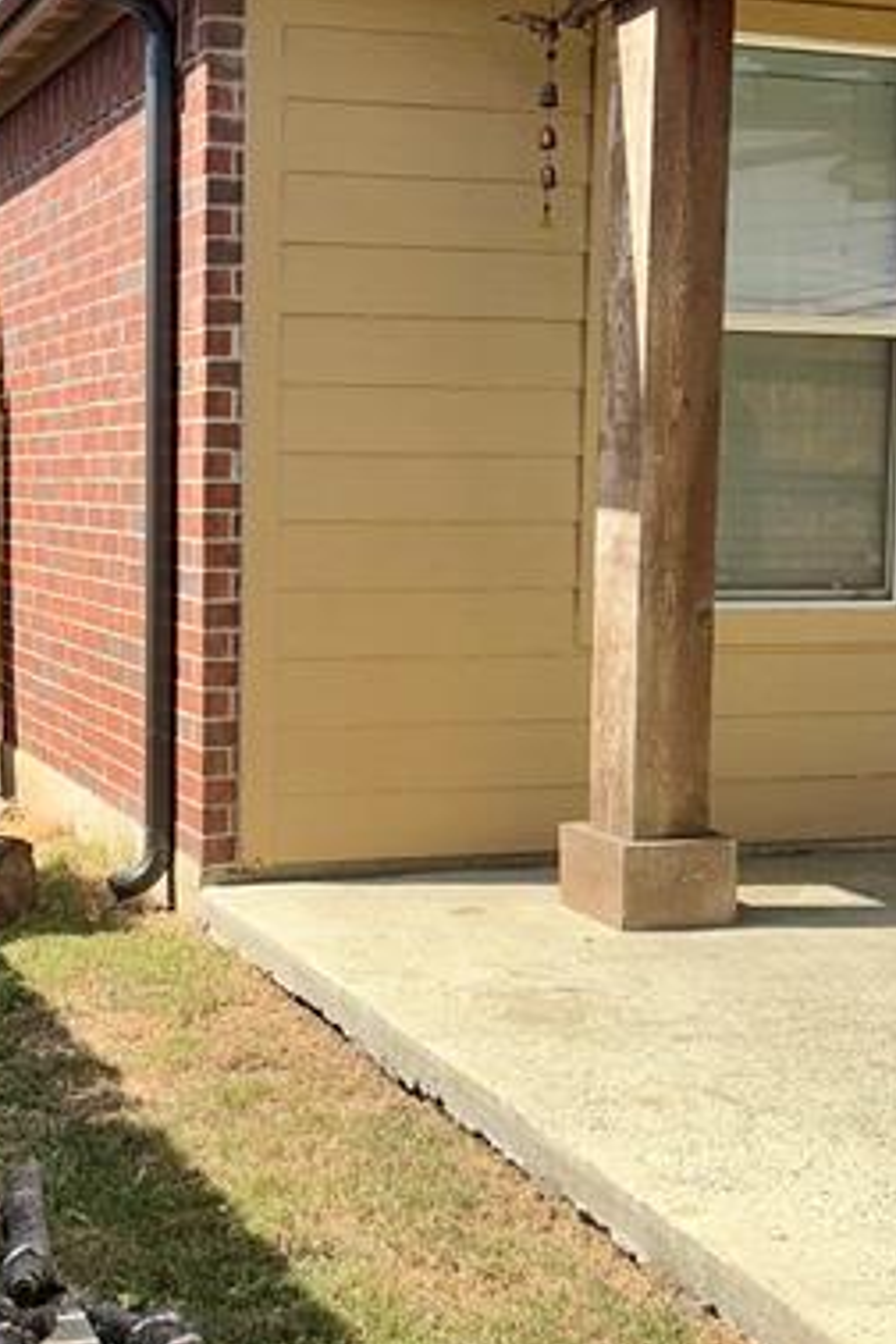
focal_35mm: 55
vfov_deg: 36.2
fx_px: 2053
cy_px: 597
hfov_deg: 24.4
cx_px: 231
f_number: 1.5
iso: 32
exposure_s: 1/3460
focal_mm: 5.7
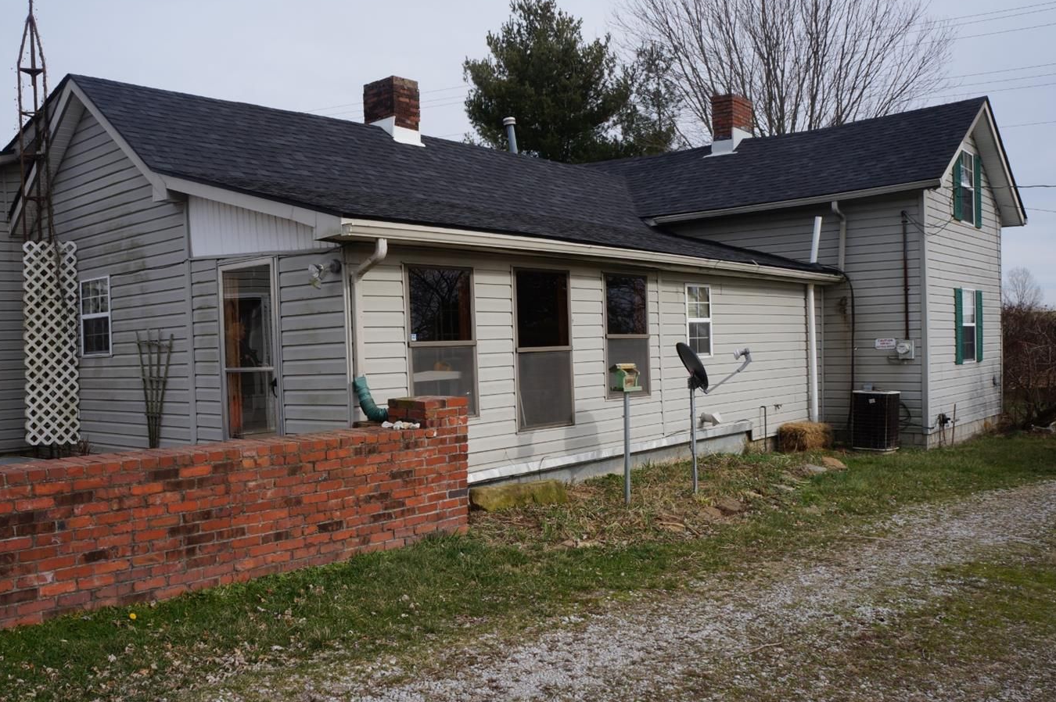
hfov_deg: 61.9
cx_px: 507
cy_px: 379
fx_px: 879
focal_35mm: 30
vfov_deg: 43.5
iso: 100
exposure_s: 1/80
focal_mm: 18
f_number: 14
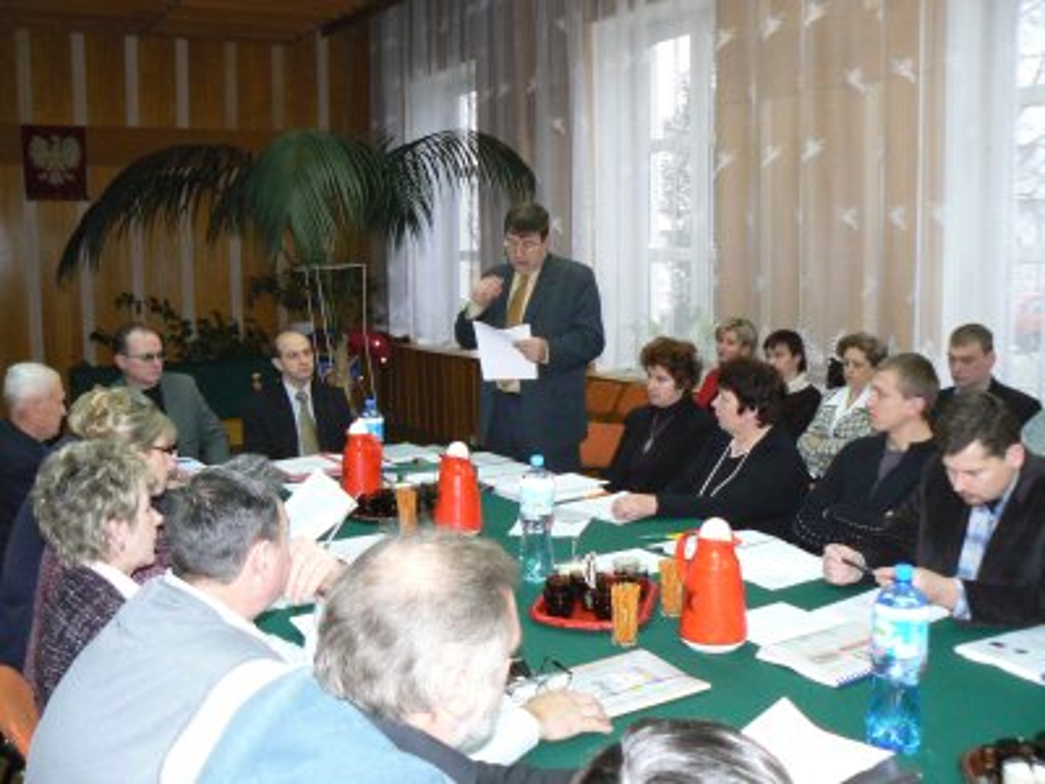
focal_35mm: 36
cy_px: 392
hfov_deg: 51.4
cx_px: 522
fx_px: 1087
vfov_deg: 39.7
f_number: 2.8
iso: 250
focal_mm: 6
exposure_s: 1/30
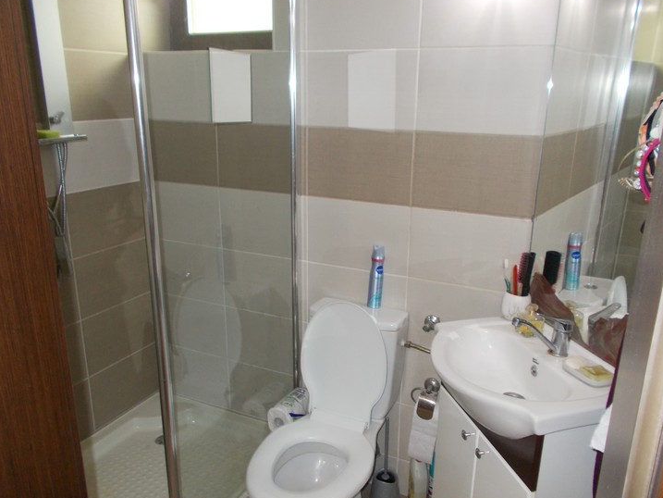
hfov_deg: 61.6
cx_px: 339
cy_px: 264
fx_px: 556
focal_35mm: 29
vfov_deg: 48.2
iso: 200
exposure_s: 1/25
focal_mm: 4.6
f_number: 3.2
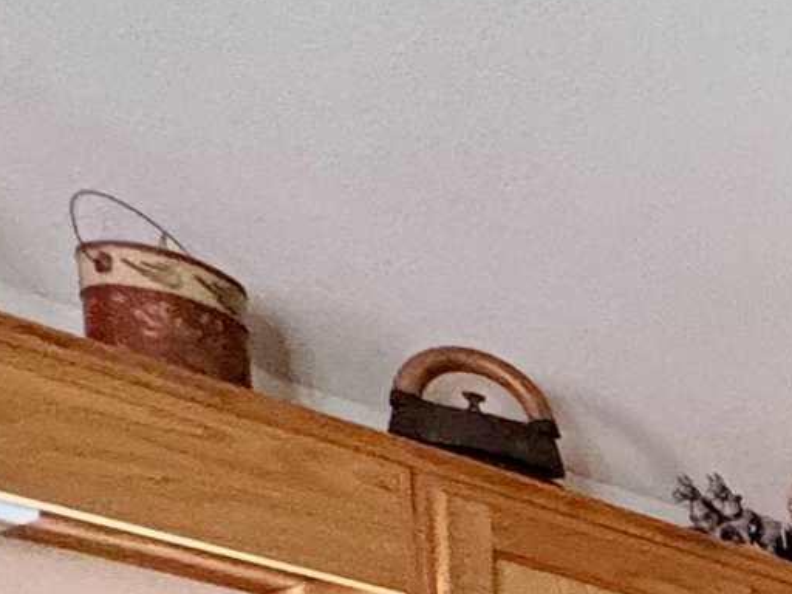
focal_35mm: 84
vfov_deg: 13.4
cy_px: 1389
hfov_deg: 14.4
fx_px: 1922
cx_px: 1937
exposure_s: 1/42
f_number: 2.2
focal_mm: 2.22
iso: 1000
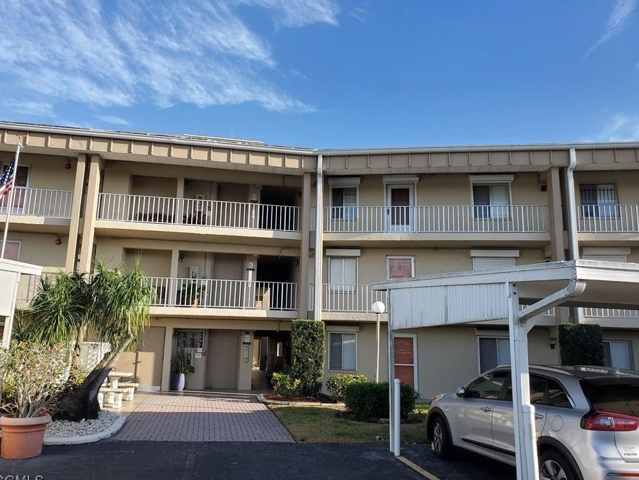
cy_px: 246
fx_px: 499
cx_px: 314
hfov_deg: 65.3
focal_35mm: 27
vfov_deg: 51.4
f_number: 2.4
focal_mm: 4.3
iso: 50
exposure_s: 1/686
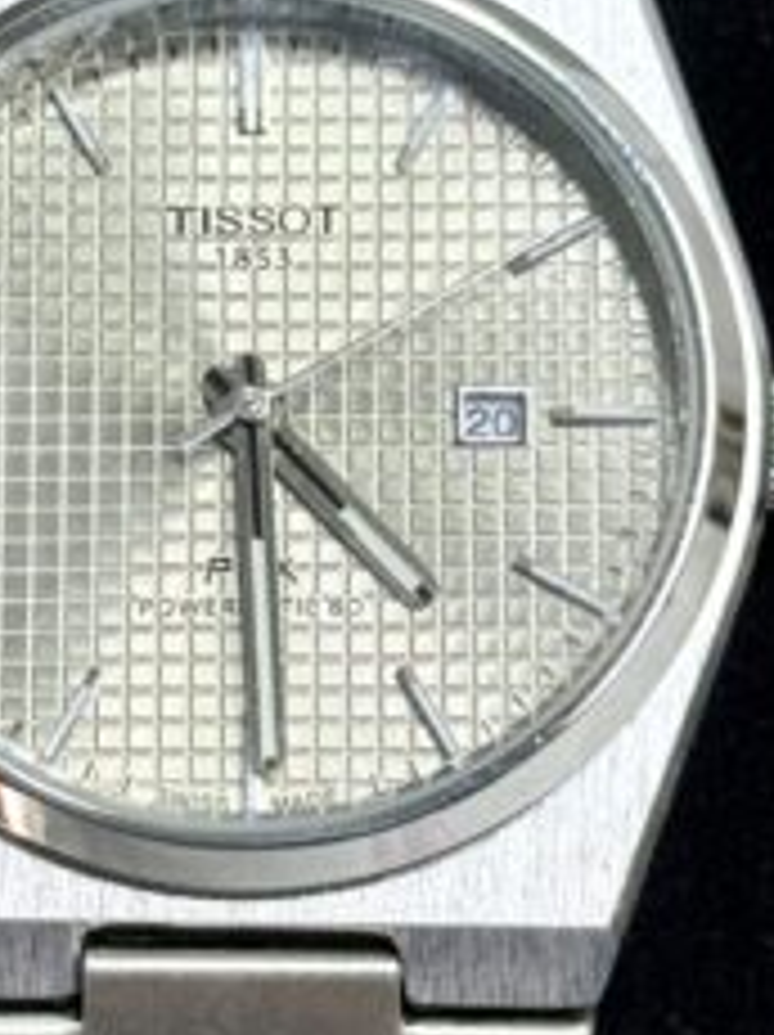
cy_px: 504
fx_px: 4988
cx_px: 243
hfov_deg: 8.9
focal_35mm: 167
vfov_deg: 11.8
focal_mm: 6.76
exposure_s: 1/100
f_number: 1.78
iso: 80
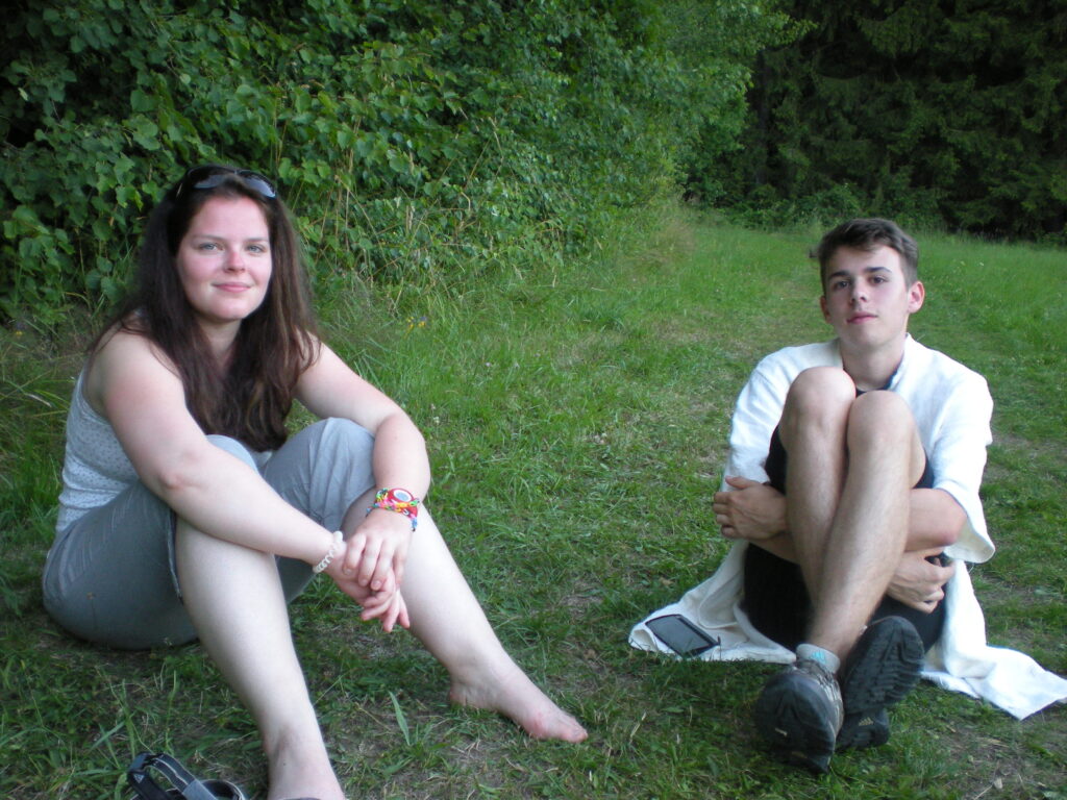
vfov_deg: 37.7
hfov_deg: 49.0
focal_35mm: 38
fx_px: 1171
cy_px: 400
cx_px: 534
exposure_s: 1/69
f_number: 3.1
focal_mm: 6.3
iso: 169
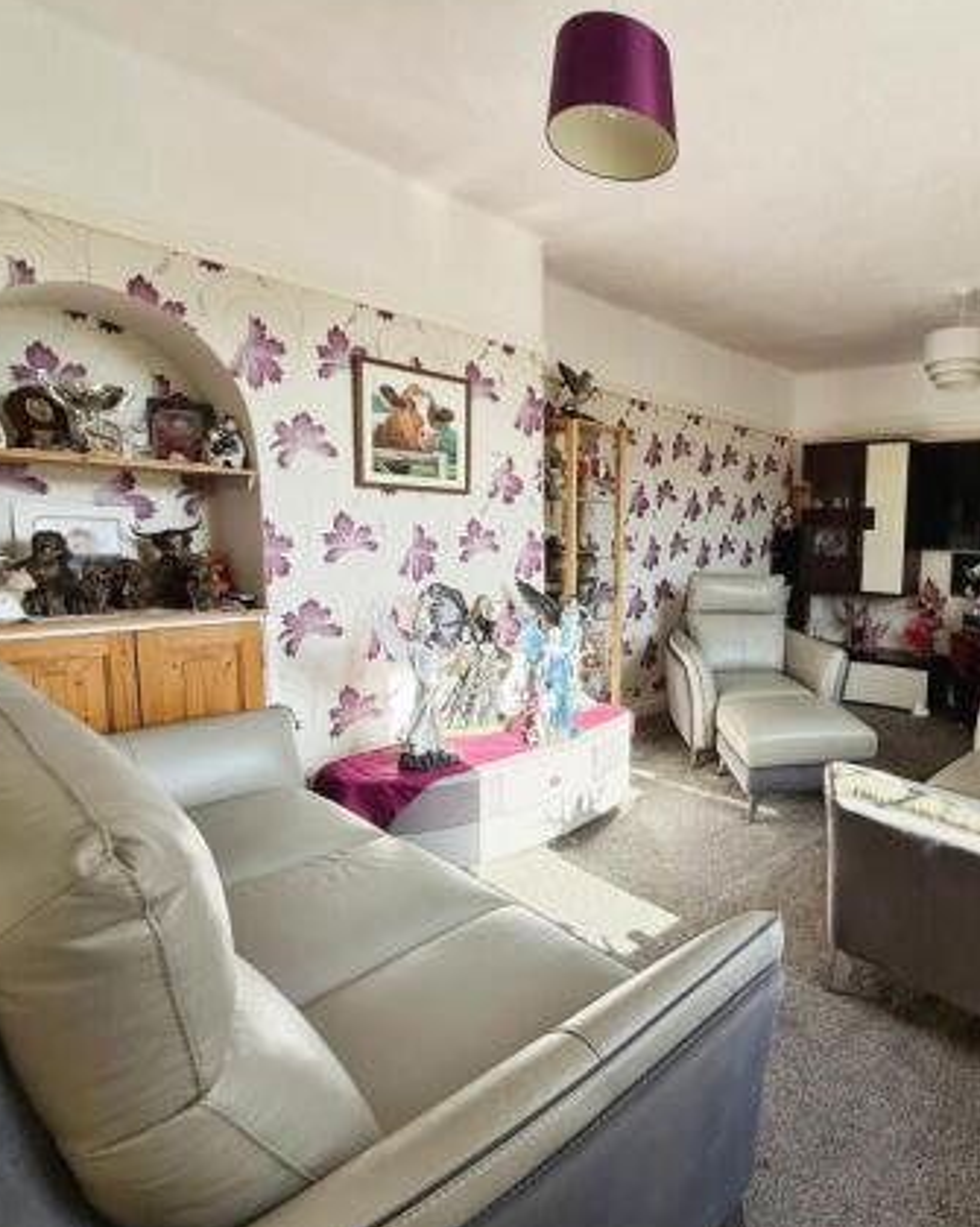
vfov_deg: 83.3
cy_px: 599
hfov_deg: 65.6
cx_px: 758
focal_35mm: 19
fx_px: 689
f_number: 2.2
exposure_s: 1/132
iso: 64
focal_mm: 2.22
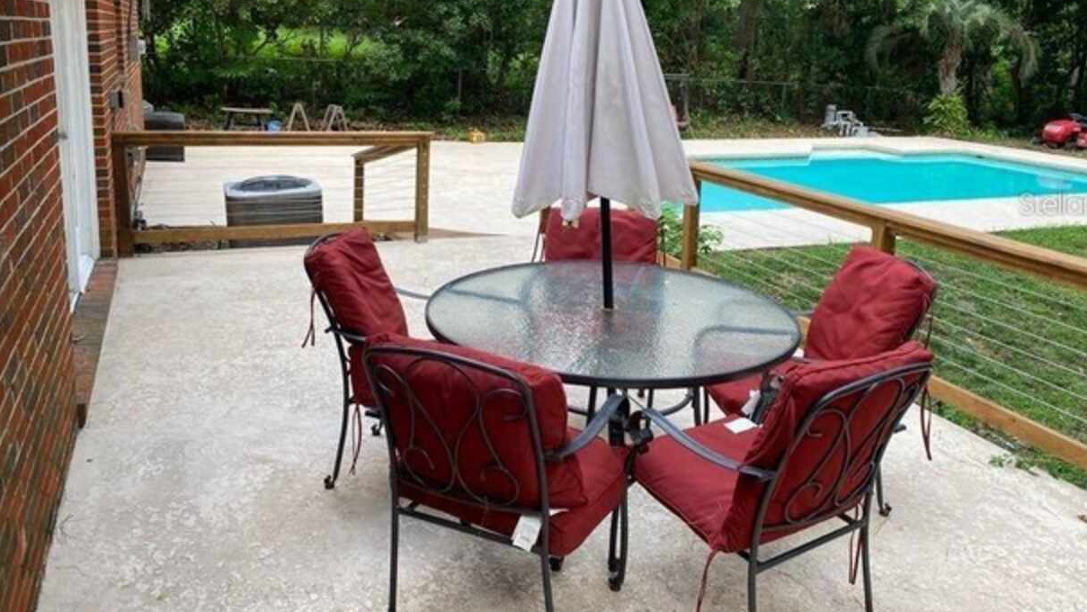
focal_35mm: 30
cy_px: 203
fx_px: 865
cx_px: 574
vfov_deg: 38.5
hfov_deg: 64.3
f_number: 1.8
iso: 32
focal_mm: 4.25
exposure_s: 1/122
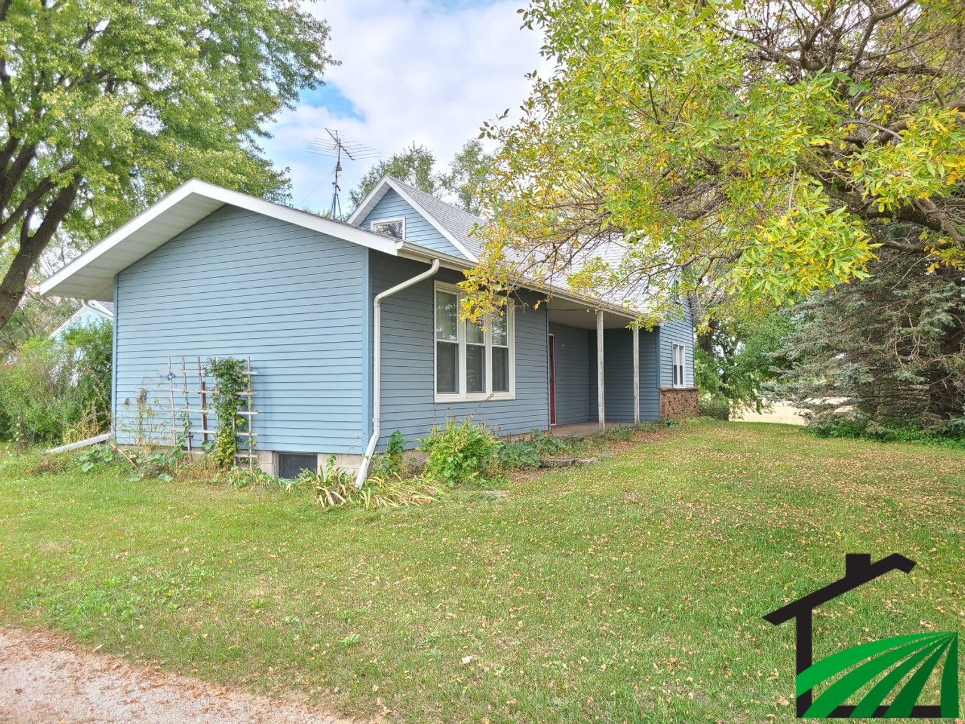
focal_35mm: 26
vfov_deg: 53.1
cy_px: 362
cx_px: 482
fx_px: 725
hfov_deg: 67.3
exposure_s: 1/206
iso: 40
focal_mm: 5.4
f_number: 1.8
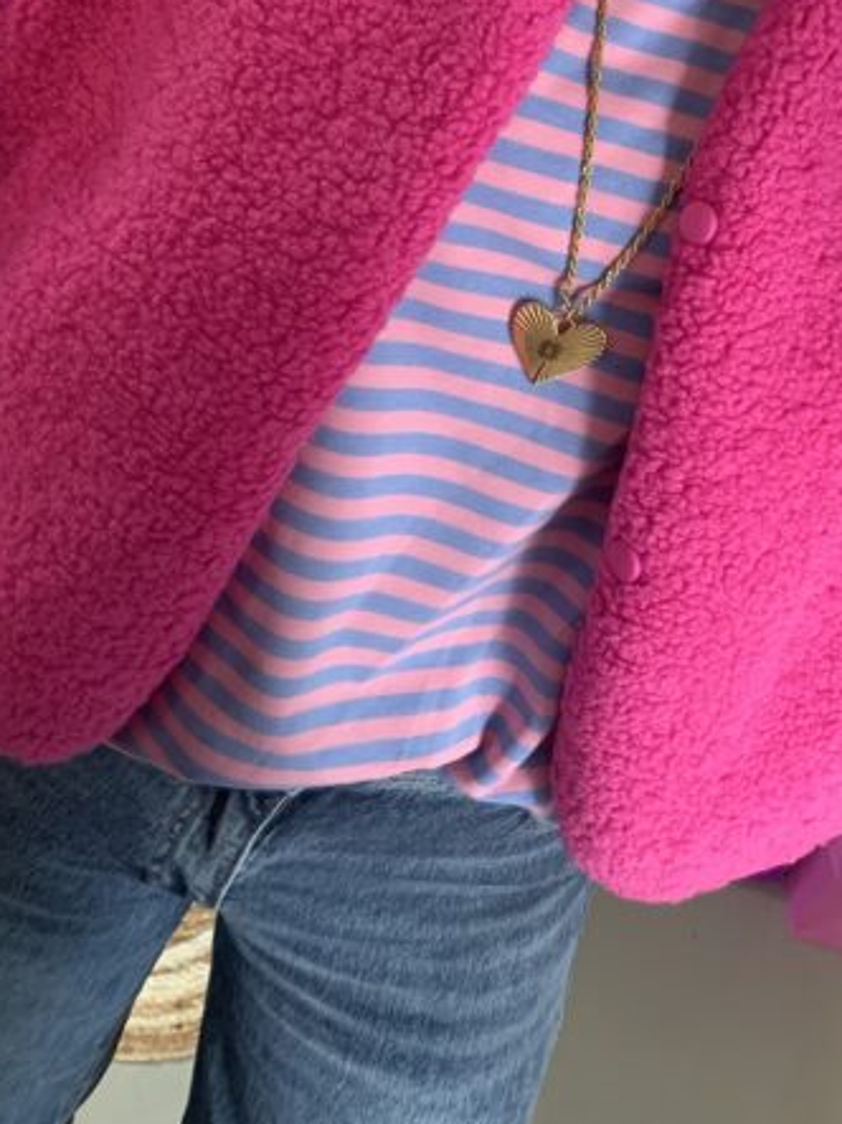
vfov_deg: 38.7
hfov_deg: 30.6
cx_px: 568
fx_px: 1525
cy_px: 208
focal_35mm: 47
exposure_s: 1/54
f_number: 1.8
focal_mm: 4.25
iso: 400
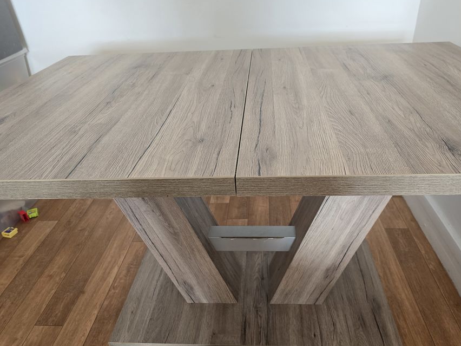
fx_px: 360
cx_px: 245
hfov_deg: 65.3
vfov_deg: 51.3
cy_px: 188
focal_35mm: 27
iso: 400
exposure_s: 1/120
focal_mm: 6.3
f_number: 1.7
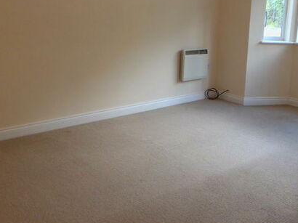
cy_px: 99
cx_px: 225
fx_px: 353
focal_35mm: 41
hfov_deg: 44.2
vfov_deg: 35.1
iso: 190
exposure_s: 1/30
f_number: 4.1
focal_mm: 4.3
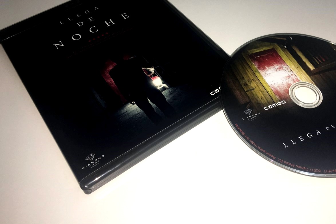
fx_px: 345
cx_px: 197
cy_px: 100
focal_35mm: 37
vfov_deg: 35.9
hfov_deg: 51.6
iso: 25
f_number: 2.2
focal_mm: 4.15
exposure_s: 1/90
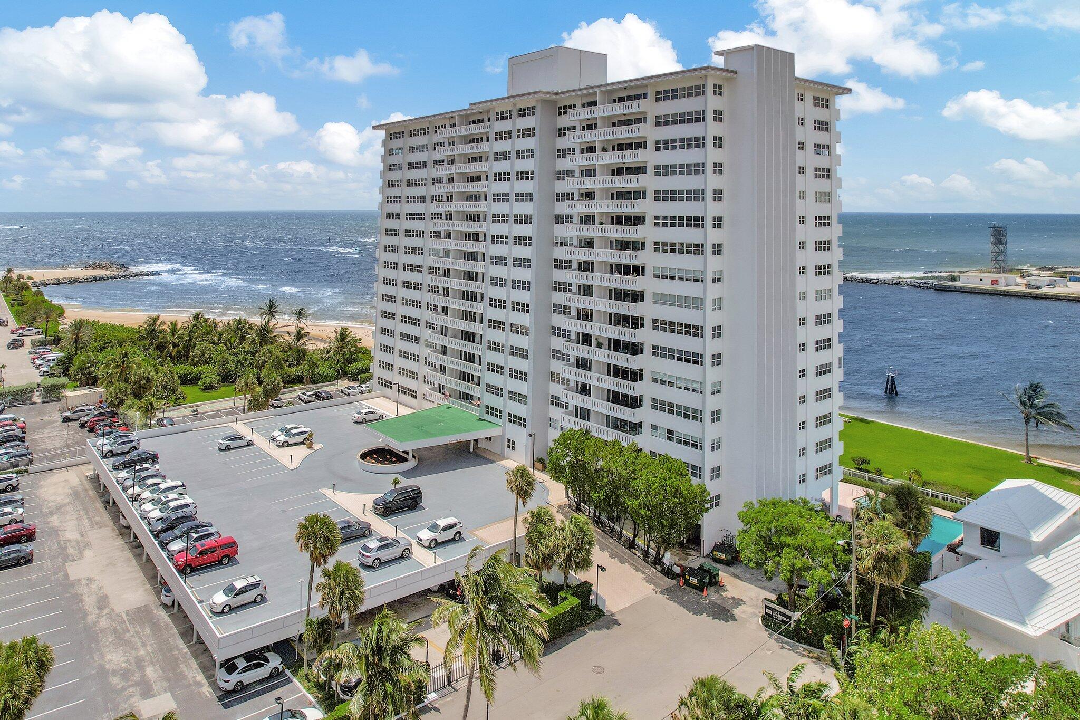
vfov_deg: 57.2
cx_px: 540
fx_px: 660
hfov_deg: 78.6
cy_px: 360
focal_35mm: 22
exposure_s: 1/4000
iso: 120
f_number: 2.8
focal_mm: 8.38
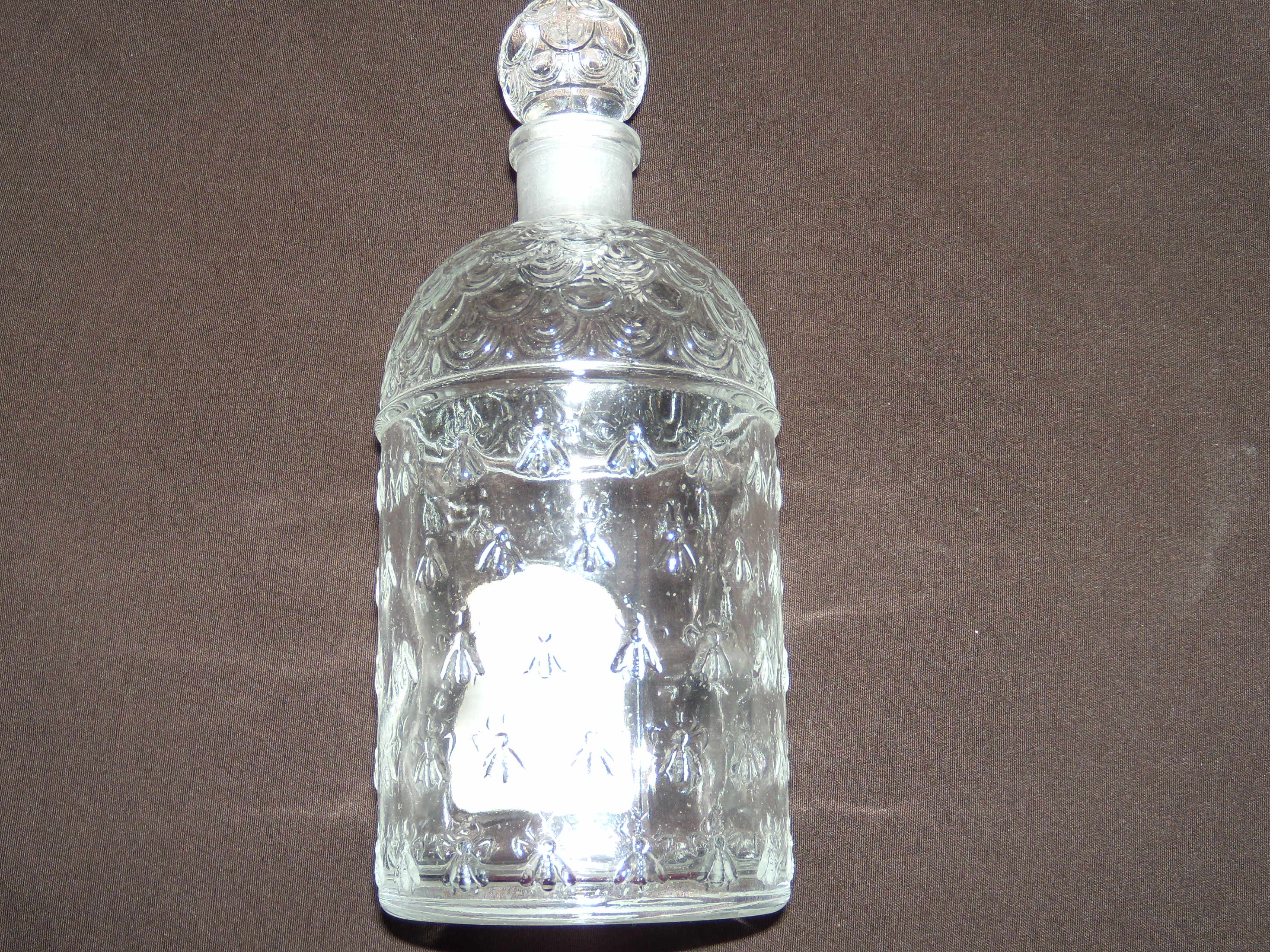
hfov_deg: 46.7
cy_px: 513
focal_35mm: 40
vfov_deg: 35.9
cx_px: 574
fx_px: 1467
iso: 80
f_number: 3.6
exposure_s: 1/30
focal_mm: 6.4
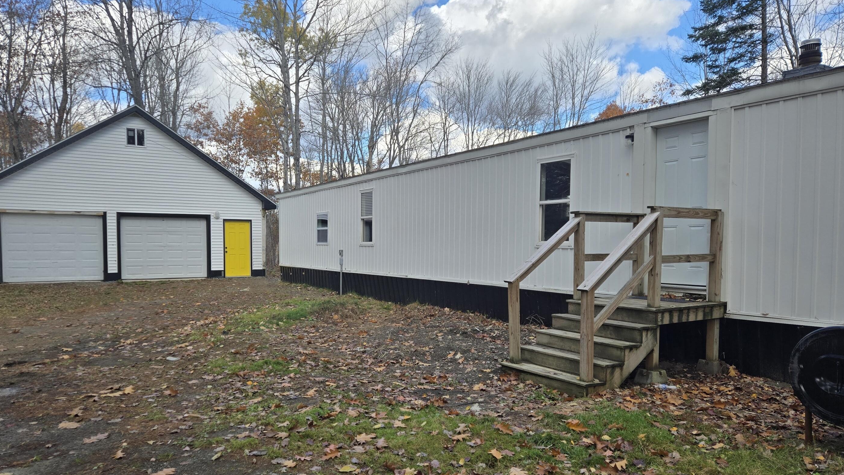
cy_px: 272
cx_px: 410
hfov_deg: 69.8
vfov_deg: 42.8
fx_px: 604
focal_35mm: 27
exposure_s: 1/1120
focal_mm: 5.4
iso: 25
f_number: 1.8
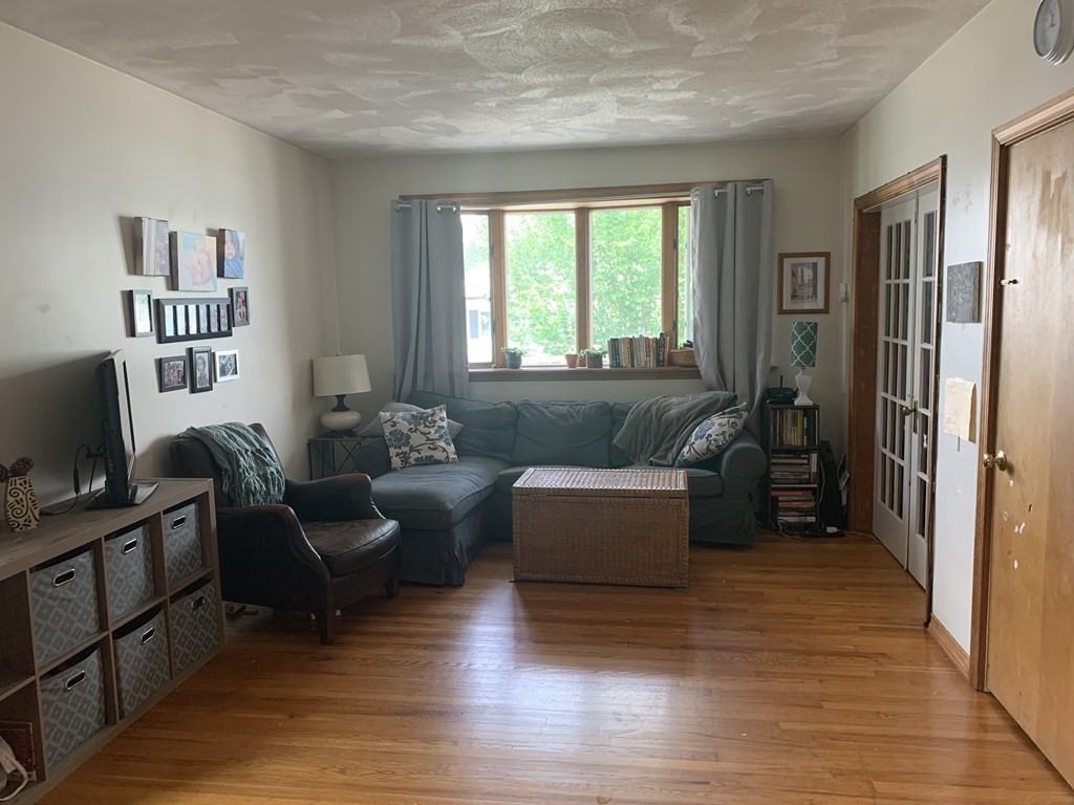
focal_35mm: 26
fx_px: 807
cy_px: 402
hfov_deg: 67.3
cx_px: 537
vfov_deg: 53.1
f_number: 1.8
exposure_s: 1/60
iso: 125
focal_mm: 4.25
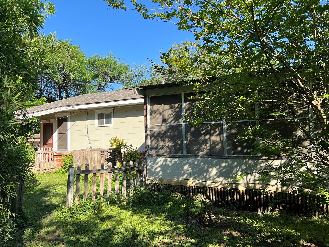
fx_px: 247
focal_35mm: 26
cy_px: 124
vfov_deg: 53.1
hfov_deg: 67.3
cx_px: 164
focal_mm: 5.7
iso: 50
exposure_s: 1/1698
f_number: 1.5
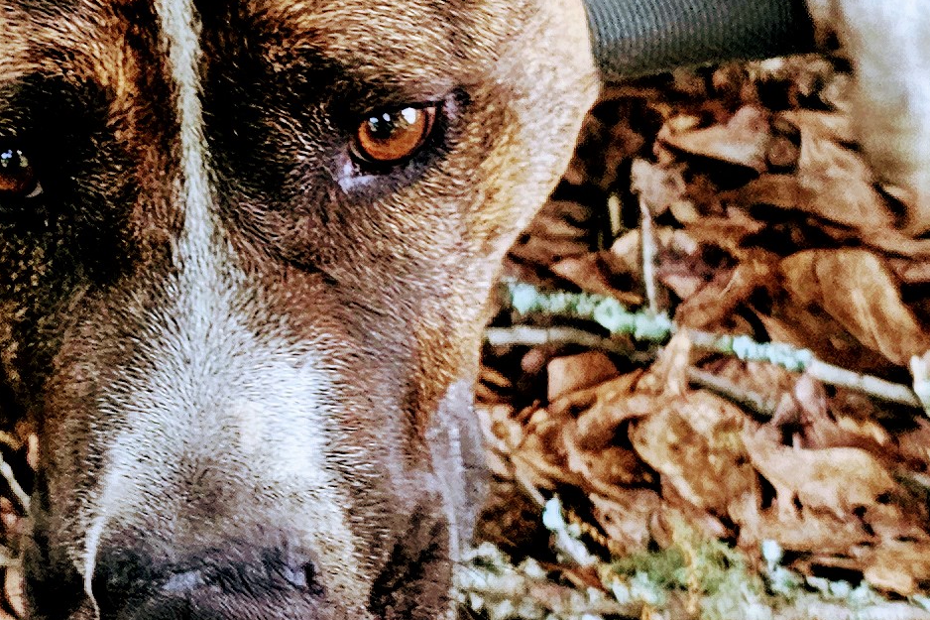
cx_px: 164
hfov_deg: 19.8
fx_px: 2634
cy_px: 54
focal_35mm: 102
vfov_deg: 13.3
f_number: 1.7
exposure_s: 1/359
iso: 160
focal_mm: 6.3
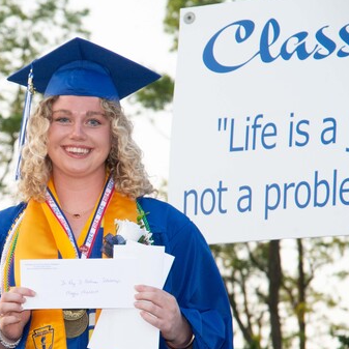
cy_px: 254
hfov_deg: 7.4
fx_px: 2669
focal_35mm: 234
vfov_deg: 7.5
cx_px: -31
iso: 800
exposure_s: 1/200
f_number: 13
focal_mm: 116
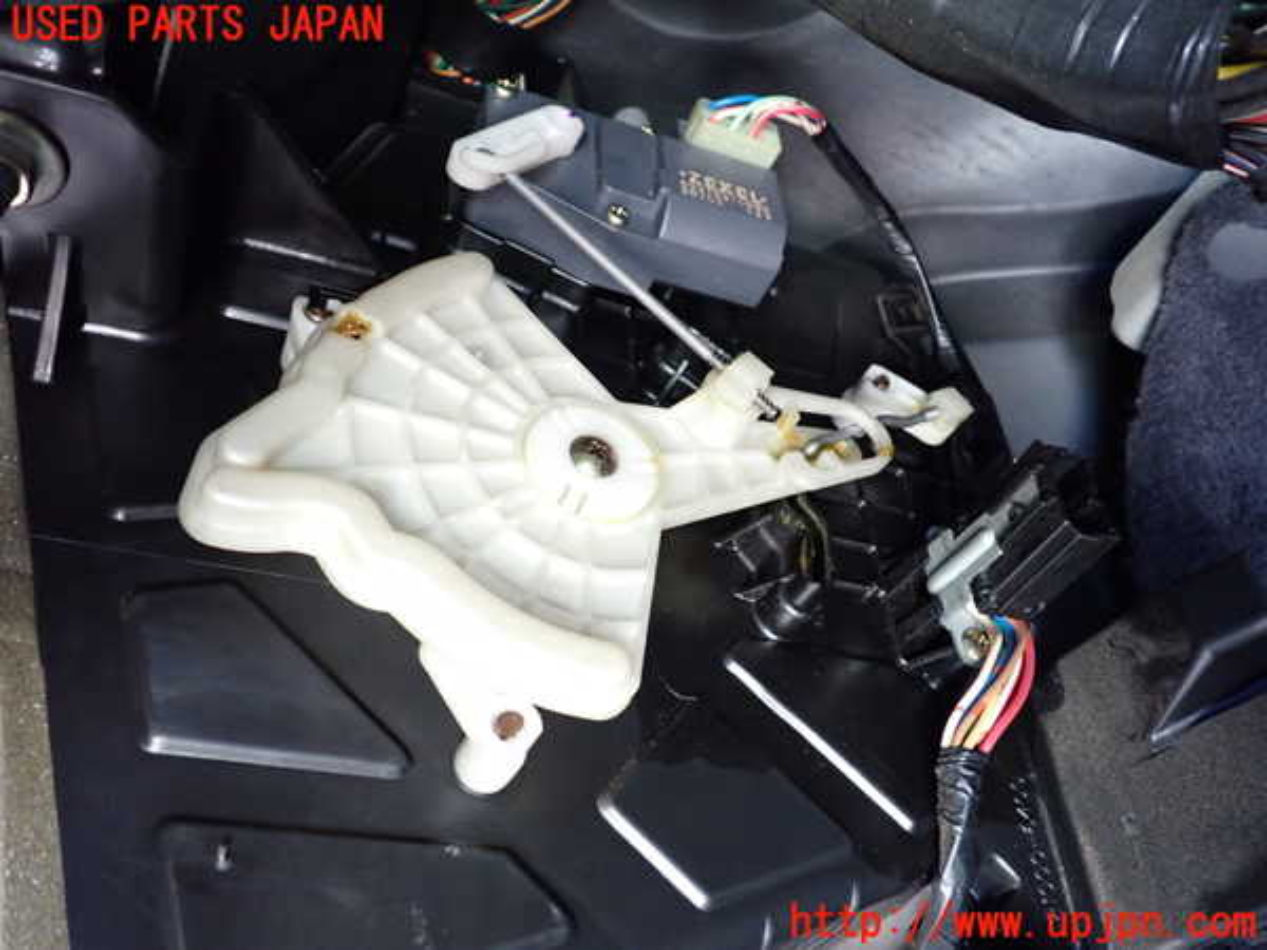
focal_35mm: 30
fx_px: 1098
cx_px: 634
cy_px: 475
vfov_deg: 46.8
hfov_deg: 60.0
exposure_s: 1/30
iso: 640
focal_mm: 5.4
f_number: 2.3
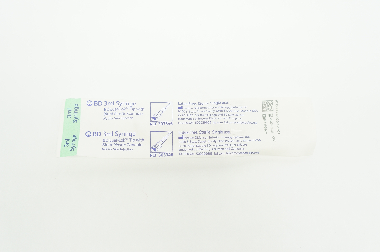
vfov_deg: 39.9
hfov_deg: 57.3
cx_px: 190
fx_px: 348
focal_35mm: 33
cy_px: 126
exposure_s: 1/50
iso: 400
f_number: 5.6
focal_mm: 22
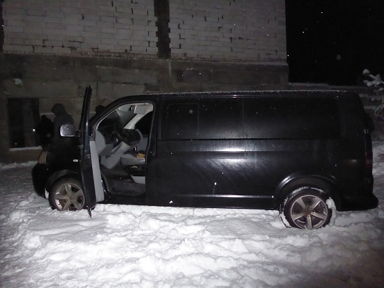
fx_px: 266
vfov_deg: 56.8
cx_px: 192
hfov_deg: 71.6
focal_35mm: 24
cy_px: 144
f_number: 3.3
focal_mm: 4.3
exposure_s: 1/60
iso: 1600
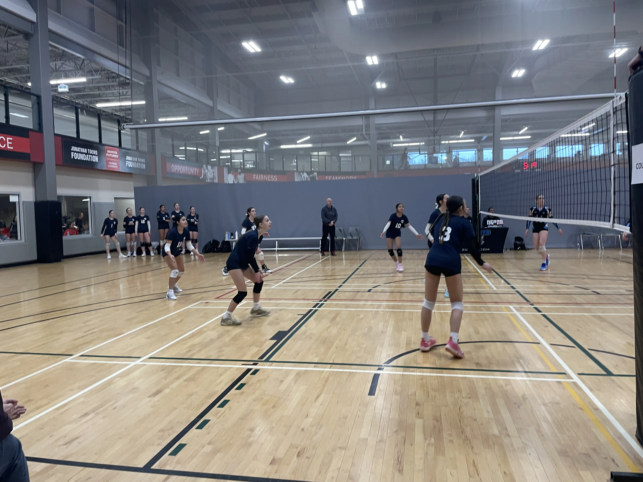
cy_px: 241
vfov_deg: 53.1
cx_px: 322
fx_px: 483
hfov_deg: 67.3
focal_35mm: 26
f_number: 1.6
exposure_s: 1/60
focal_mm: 4.2
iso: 100
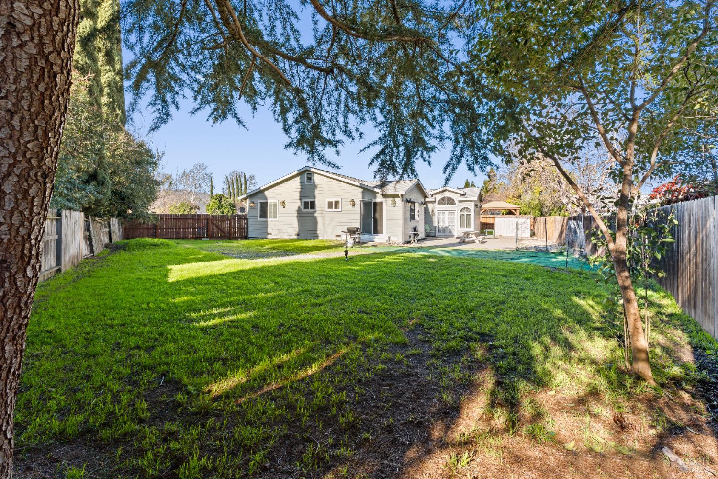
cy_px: 240
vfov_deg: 70.4
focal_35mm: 17
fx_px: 339
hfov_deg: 93.3
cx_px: 359
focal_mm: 17
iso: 100
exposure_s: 1/13
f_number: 11
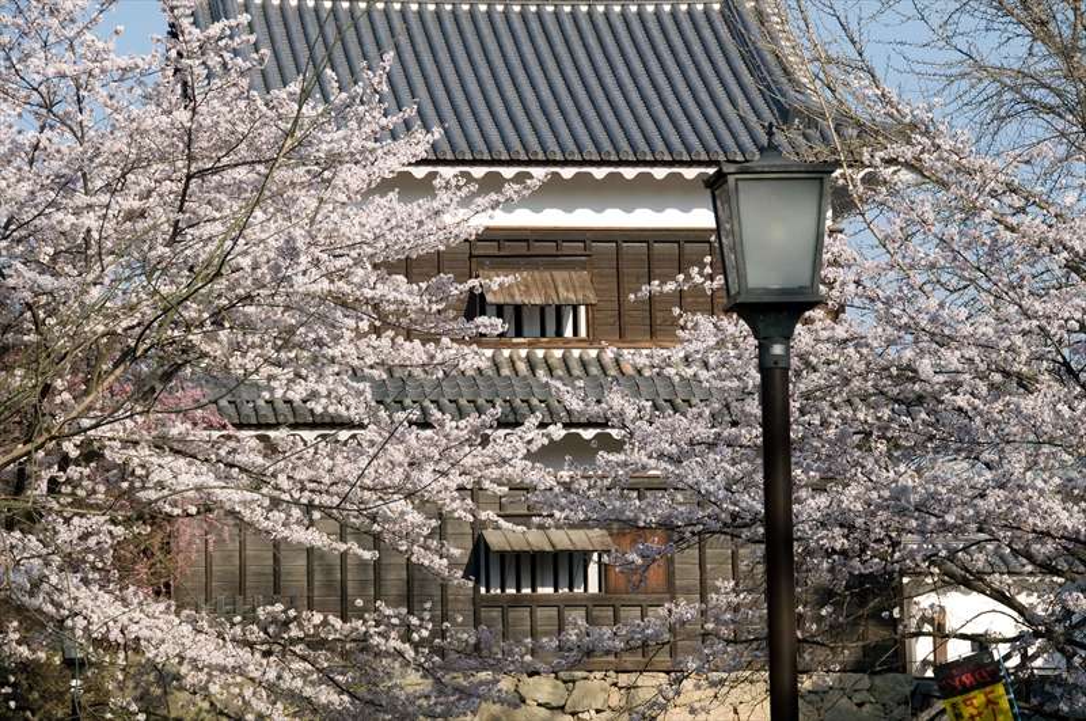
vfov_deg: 3.4
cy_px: 360
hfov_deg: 5.1
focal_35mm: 405
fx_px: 12200
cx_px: 543
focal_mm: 270
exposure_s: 1/400
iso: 200
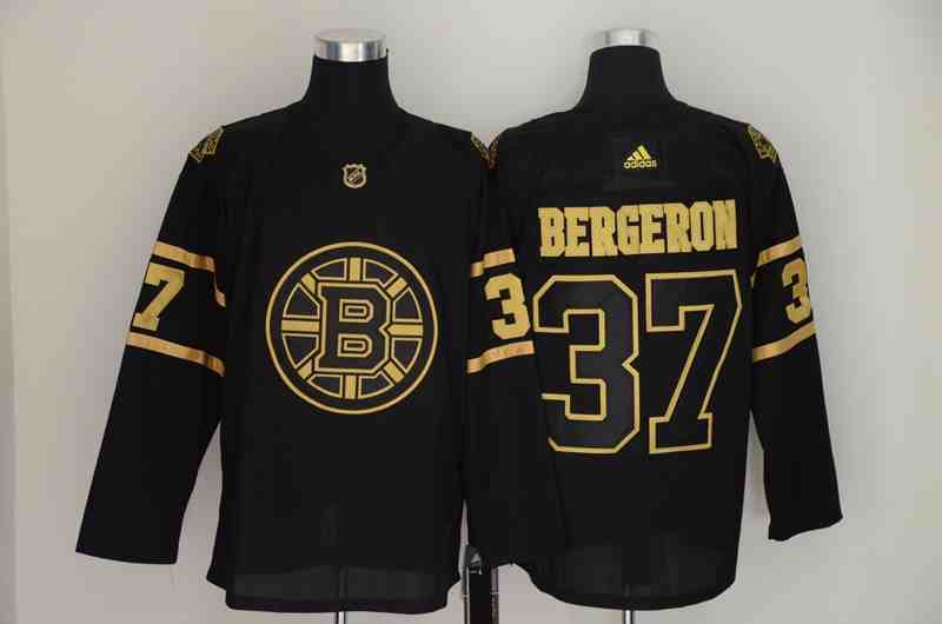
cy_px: 312
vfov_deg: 17.4
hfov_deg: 26.0
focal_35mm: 78
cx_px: 471
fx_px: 2037
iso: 4000
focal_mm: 52
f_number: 4.8
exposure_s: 1/10
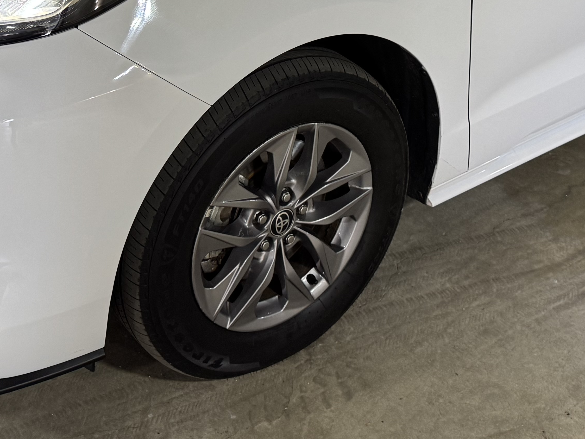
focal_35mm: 61
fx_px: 1031
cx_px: 326
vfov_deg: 21.9
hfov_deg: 31.6
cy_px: -115
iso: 125
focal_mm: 6.76
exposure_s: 1/60
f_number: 1.78
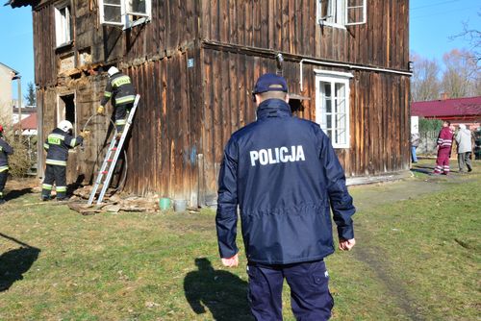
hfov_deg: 51.3
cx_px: 240
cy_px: 160
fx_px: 501
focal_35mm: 38
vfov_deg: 35.5
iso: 800
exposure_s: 1/125
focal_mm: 25
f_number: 20
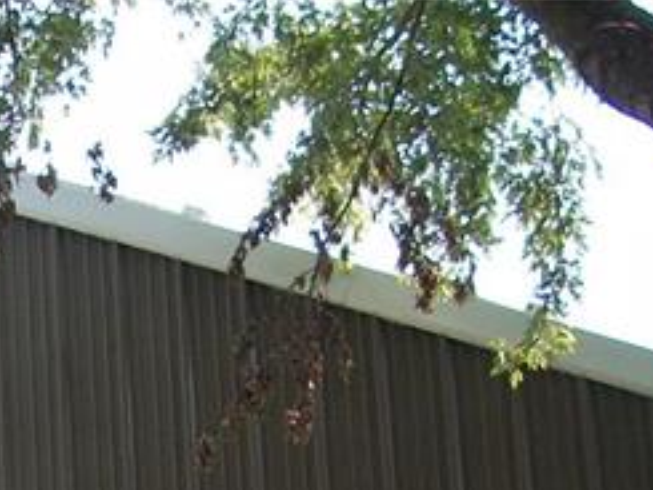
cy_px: 1020
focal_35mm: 146
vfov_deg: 9.4
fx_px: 2756
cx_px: 53
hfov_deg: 13.4
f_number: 3.1
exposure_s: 1/250
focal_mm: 6.3
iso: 80
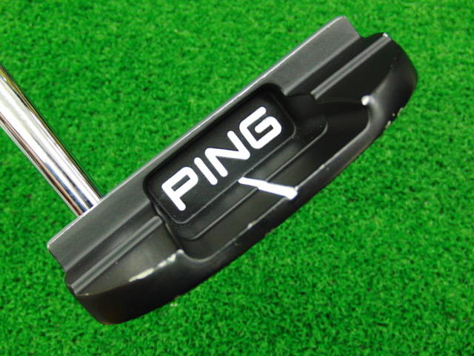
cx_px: 237
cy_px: 178
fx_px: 507
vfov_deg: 38.7
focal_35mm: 37
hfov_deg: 50.1
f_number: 3.6
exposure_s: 1/25
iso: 400
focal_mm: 6.42
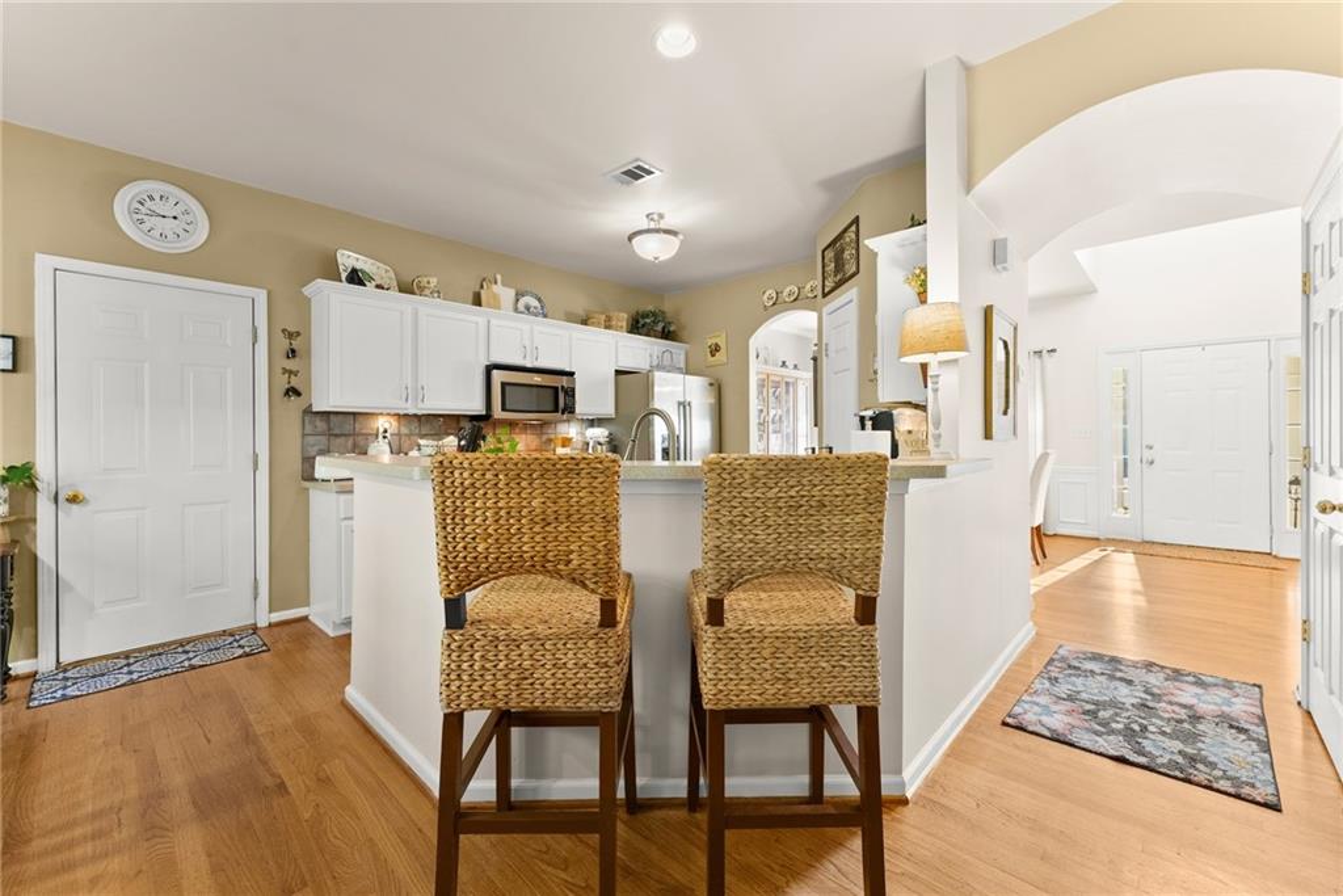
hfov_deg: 104.2
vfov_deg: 81.2
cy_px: 448
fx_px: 522
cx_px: 672
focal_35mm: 14
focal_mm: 14
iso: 800
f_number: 7.1
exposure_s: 1/5
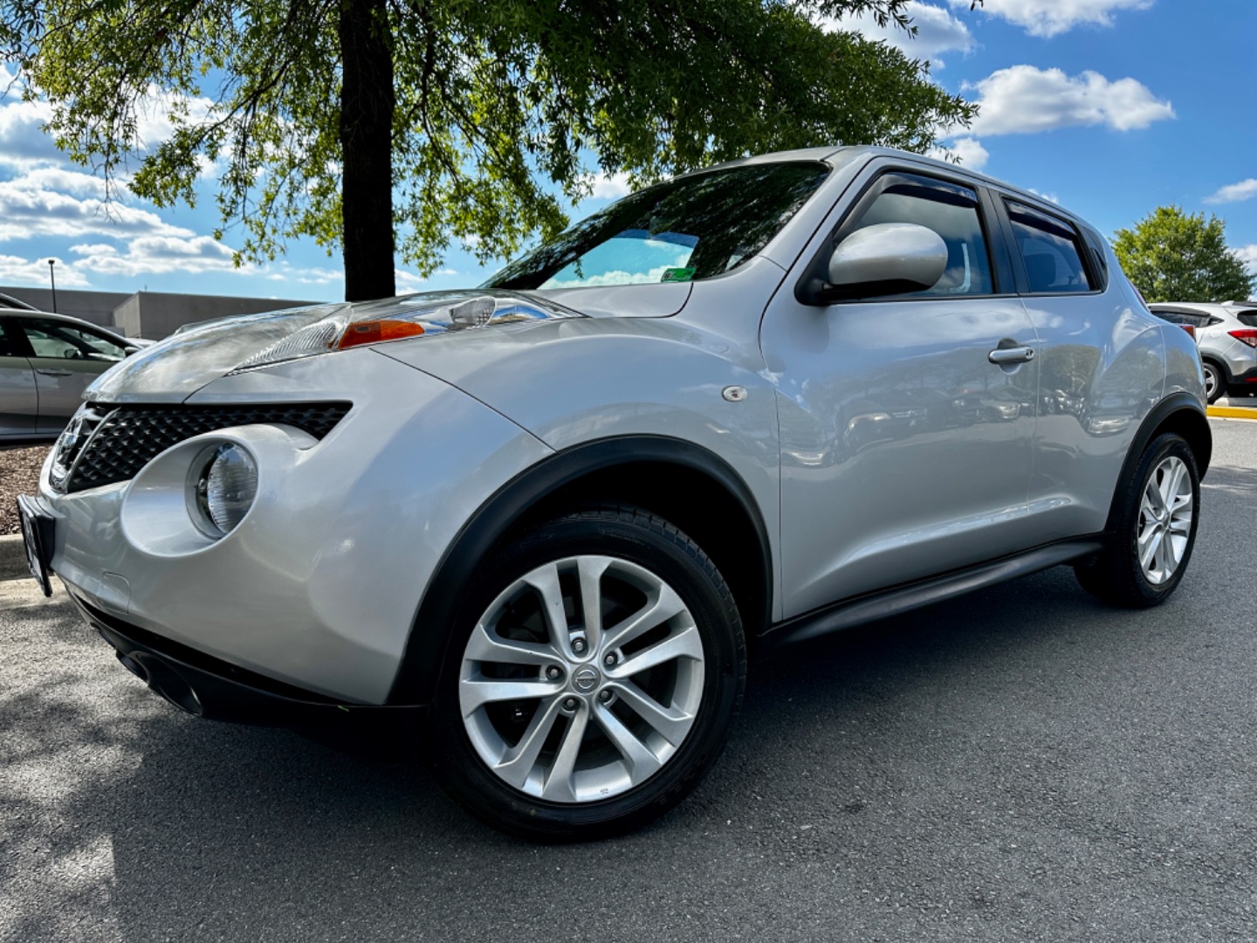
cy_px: 472
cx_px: 628
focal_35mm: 24
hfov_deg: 71.6
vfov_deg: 56.8
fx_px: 872
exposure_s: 1/2469
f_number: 1.78
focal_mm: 6.86
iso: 80
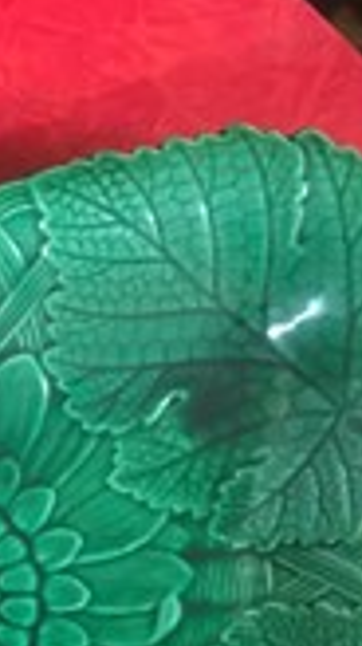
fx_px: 1317
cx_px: -169
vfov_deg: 26.6
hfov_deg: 14.6
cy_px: 583
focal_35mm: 77
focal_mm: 4.15
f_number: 2.2
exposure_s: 1/17
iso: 250
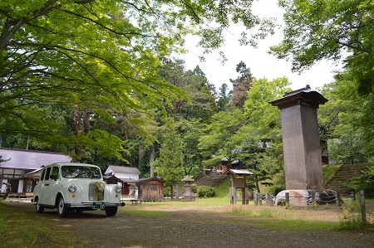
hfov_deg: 67.4
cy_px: 124
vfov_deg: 47.8
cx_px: 187
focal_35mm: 27
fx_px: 280
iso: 100
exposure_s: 1/200
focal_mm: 18
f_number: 5
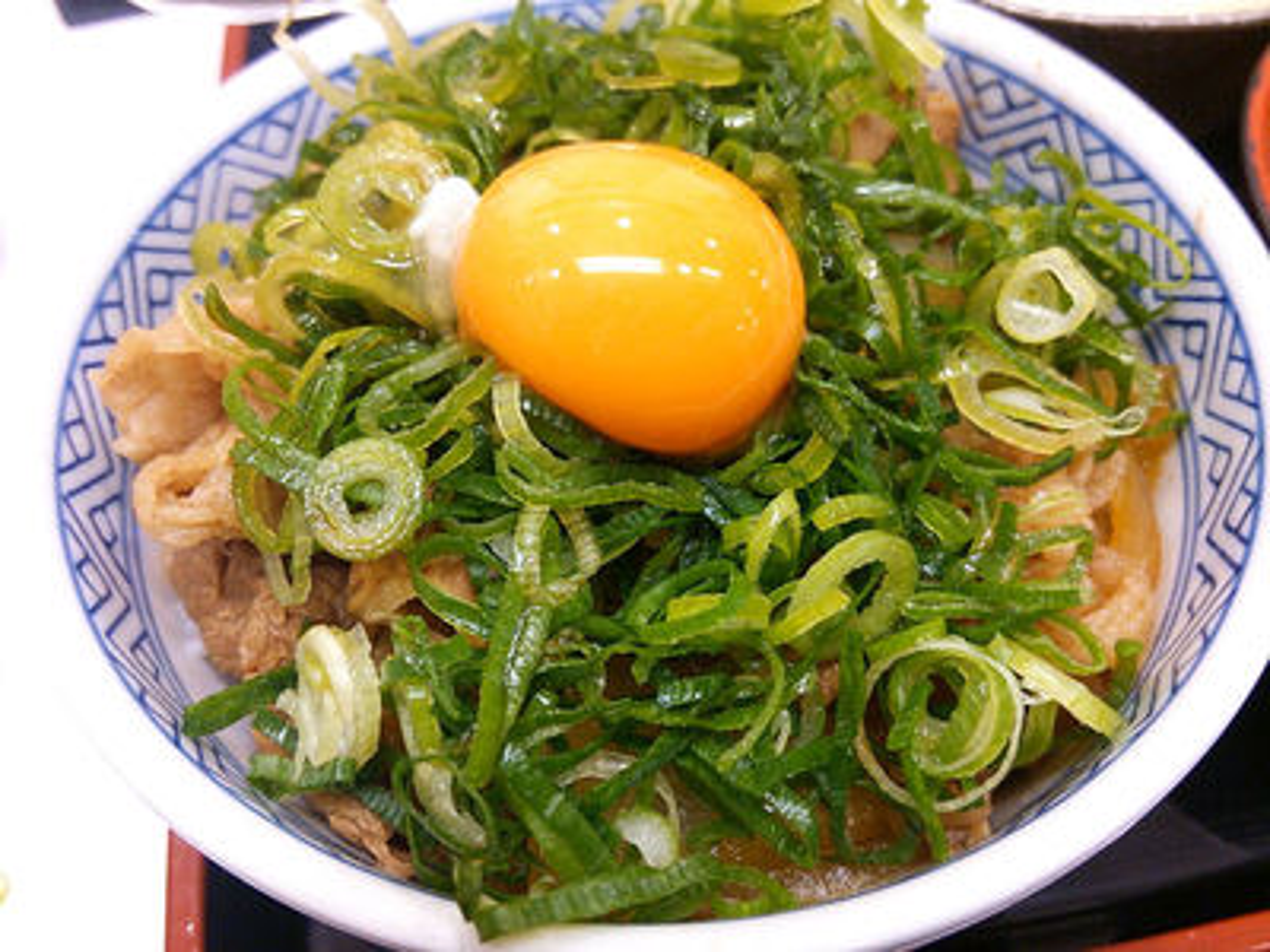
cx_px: 635
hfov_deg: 60.0
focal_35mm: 30
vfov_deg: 46.8
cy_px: 476
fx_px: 1101
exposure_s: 1/44
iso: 125
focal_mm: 4.06
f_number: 1.94
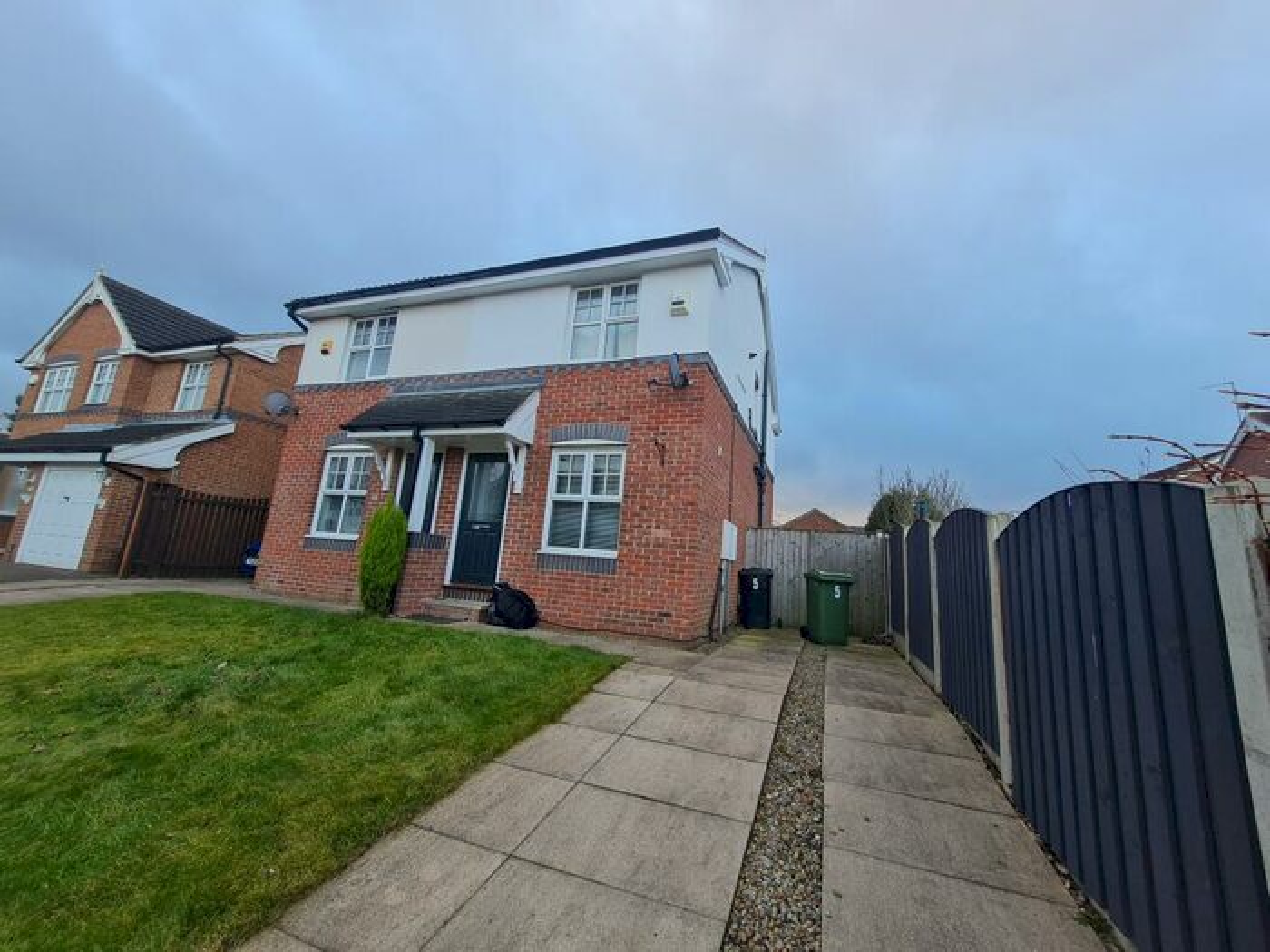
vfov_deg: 89.9
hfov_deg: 106.2
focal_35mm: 13
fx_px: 477
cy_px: 476
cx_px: 635
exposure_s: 1/100
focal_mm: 1.74
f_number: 2.2
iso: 50
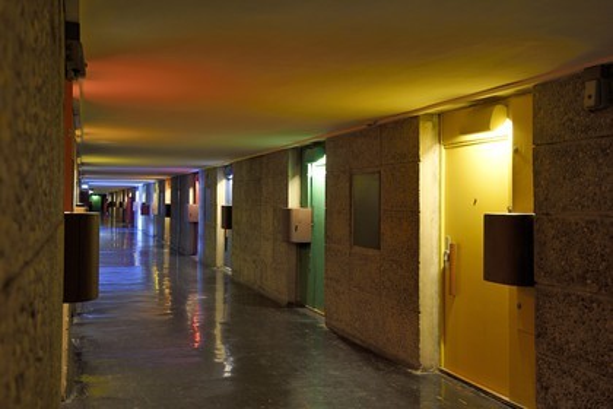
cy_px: 204
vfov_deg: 38.9
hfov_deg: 55.8
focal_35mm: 34
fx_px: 579
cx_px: 306
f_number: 7.1
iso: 400
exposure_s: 1.3
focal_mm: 34
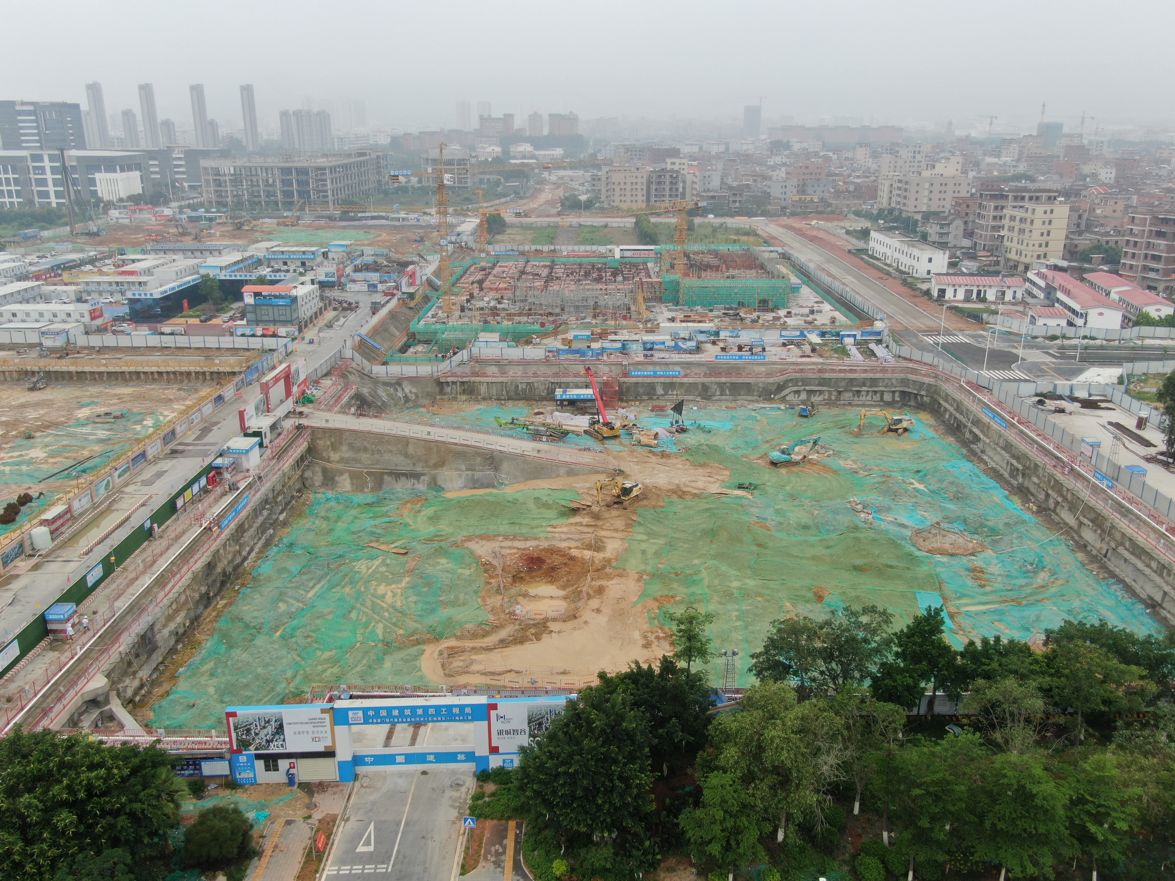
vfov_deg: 48.2
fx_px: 984
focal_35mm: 29
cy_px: 440
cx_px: 588
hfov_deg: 61.7
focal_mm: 5
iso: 100
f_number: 3
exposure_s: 1/800
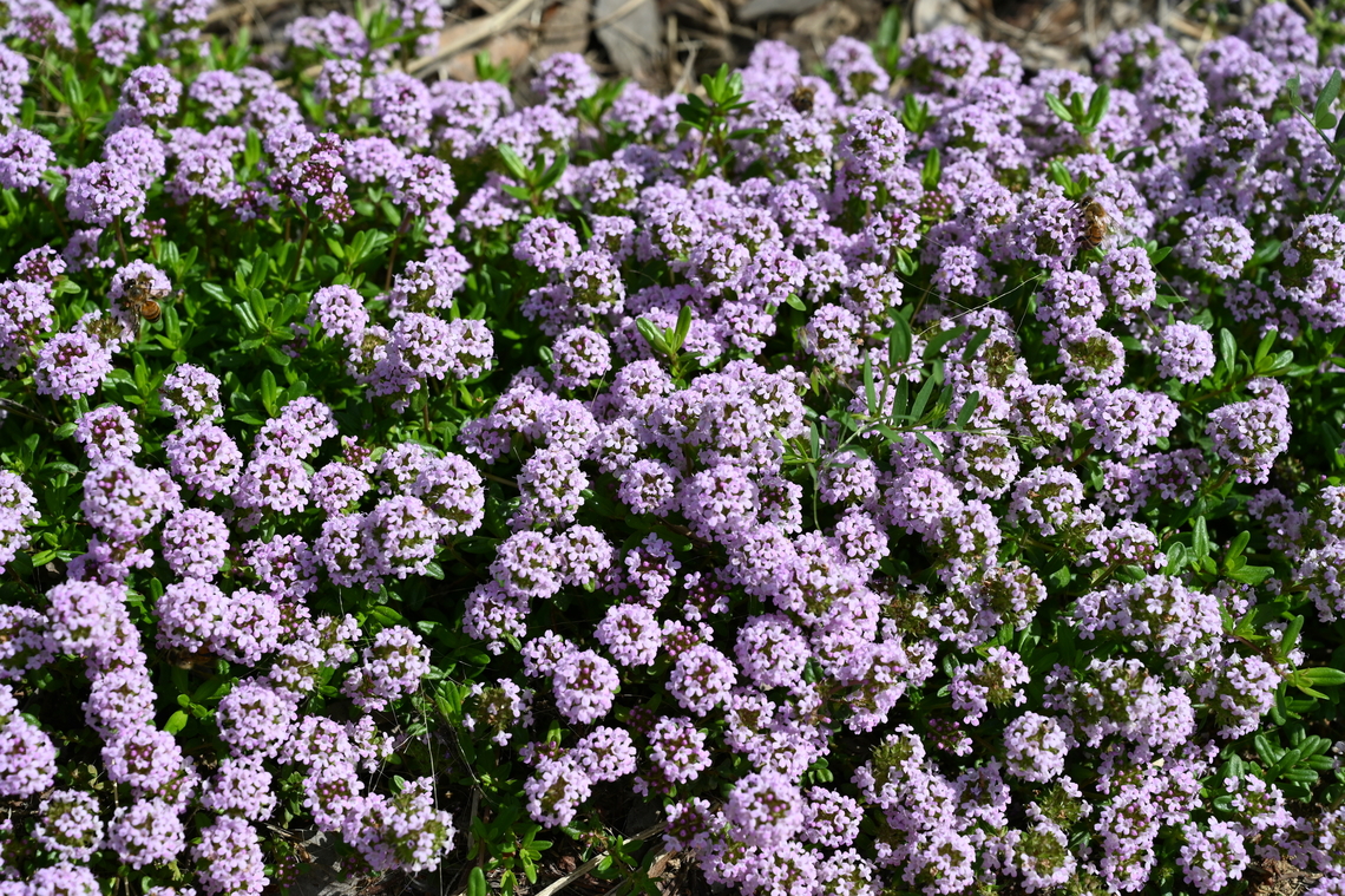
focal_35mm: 70
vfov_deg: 19.4
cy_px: 448
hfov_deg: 28.9
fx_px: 2614
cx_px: 672
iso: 100
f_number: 8
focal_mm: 70
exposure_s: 1/500
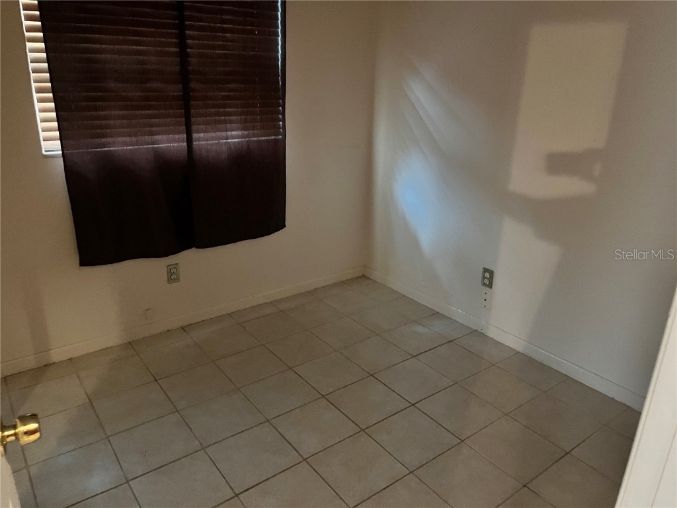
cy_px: 254
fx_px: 508
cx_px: 338
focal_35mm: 26
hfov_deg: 67.3
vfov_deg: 53.1
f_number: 1.6
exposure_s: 1/30
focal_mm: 5.1
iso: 800
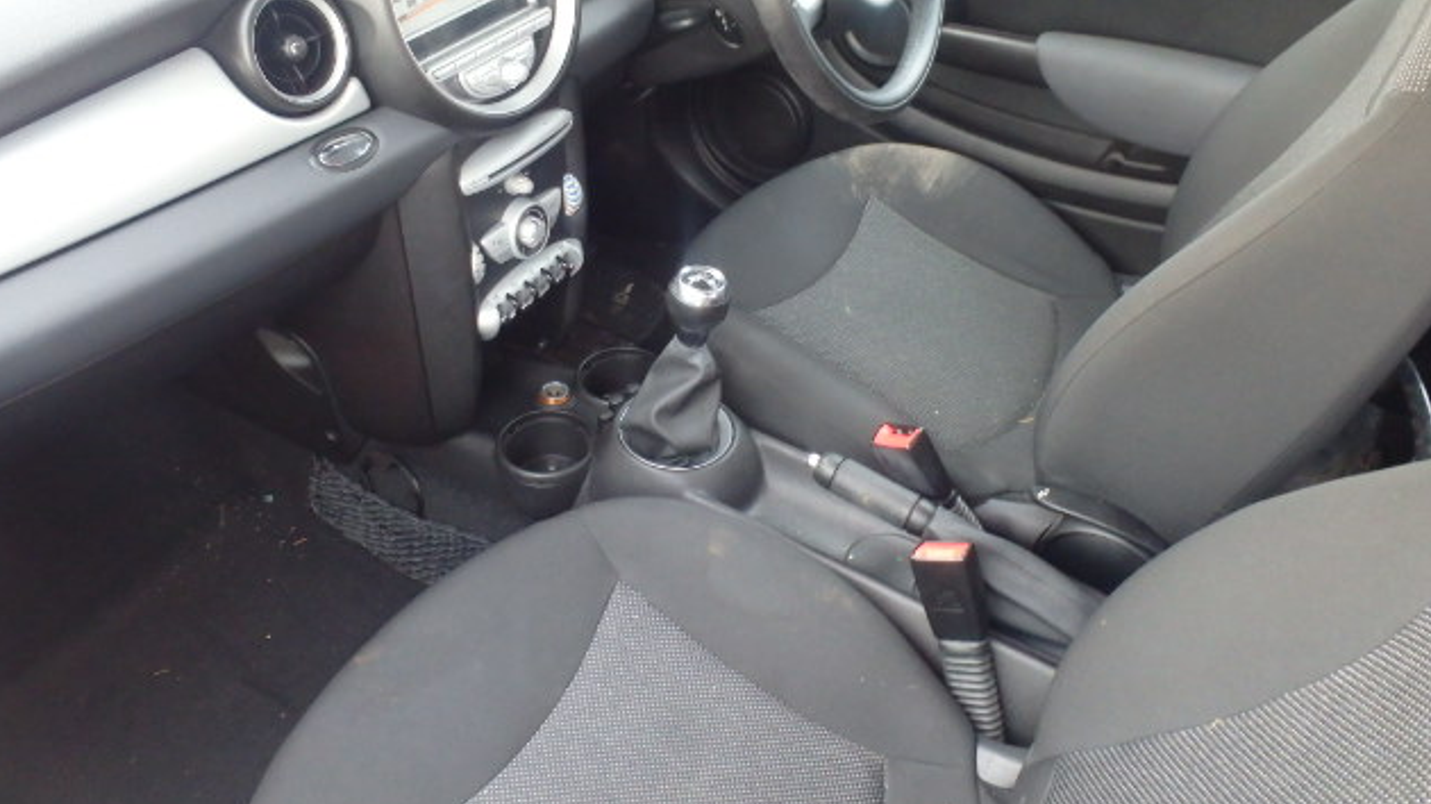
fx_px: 1176
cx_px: 706
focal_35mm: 31
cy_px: 325
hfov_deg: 62.6
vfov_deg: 37.6
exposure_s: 1/30
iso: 800
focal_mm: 5
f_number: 3.9
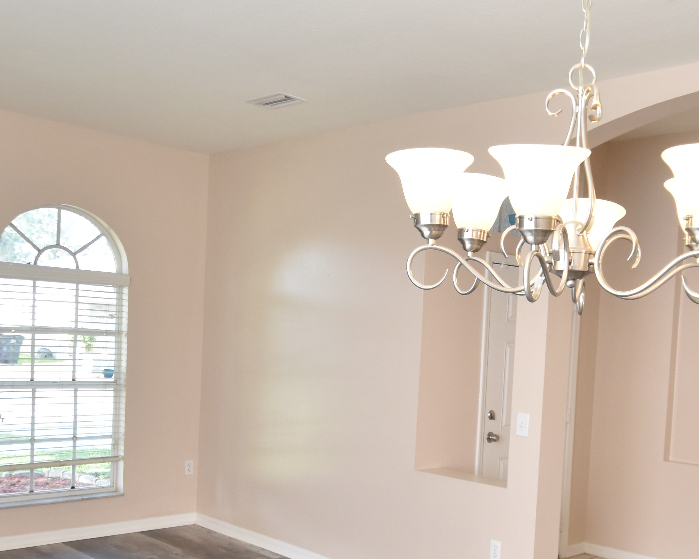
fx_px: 807
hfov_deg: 45.9
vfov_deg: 37.8
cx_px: 480
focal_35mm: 39
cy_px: 372
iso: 800
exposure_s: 1/350
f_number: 3.5
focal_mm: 10
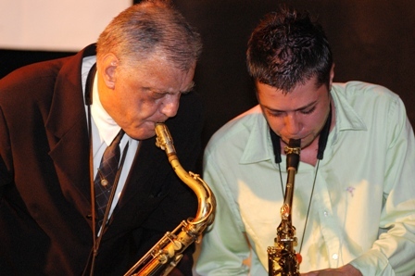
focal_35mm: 202
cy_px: 138
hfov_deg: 10.2
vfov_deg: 6.8
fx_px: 2333
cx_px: 208
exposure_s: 1/50
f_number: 3.2
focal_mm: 135
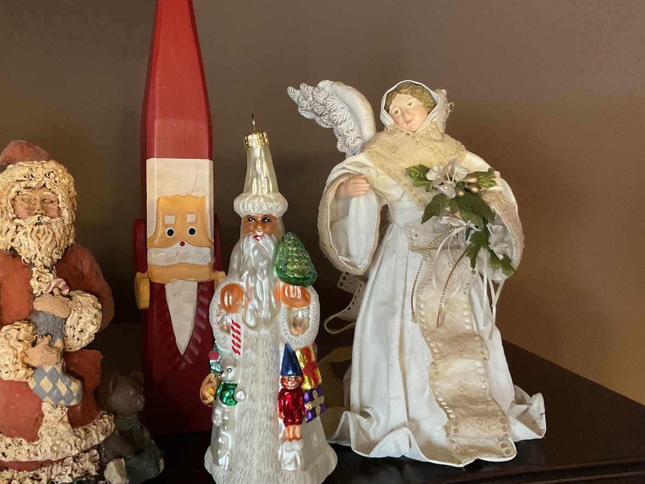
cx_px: 256
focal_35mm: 37
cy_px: 197
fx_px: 690
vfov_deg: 38.5
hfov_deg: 49.8
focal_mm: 3
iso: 320
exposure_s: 1/30
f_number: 1.8
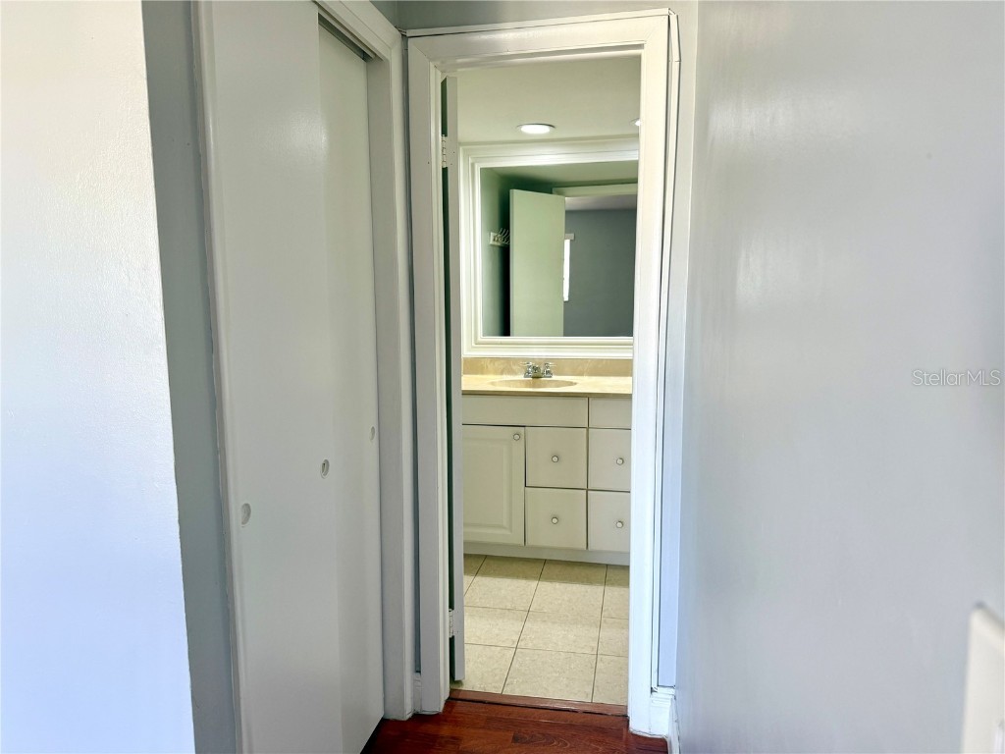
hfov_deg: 71.6
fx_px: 697
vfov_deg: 56.8
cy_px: 377
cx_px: 502
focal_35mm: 24
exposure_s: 1/118
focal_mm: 6.76
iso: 125
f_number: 1.78
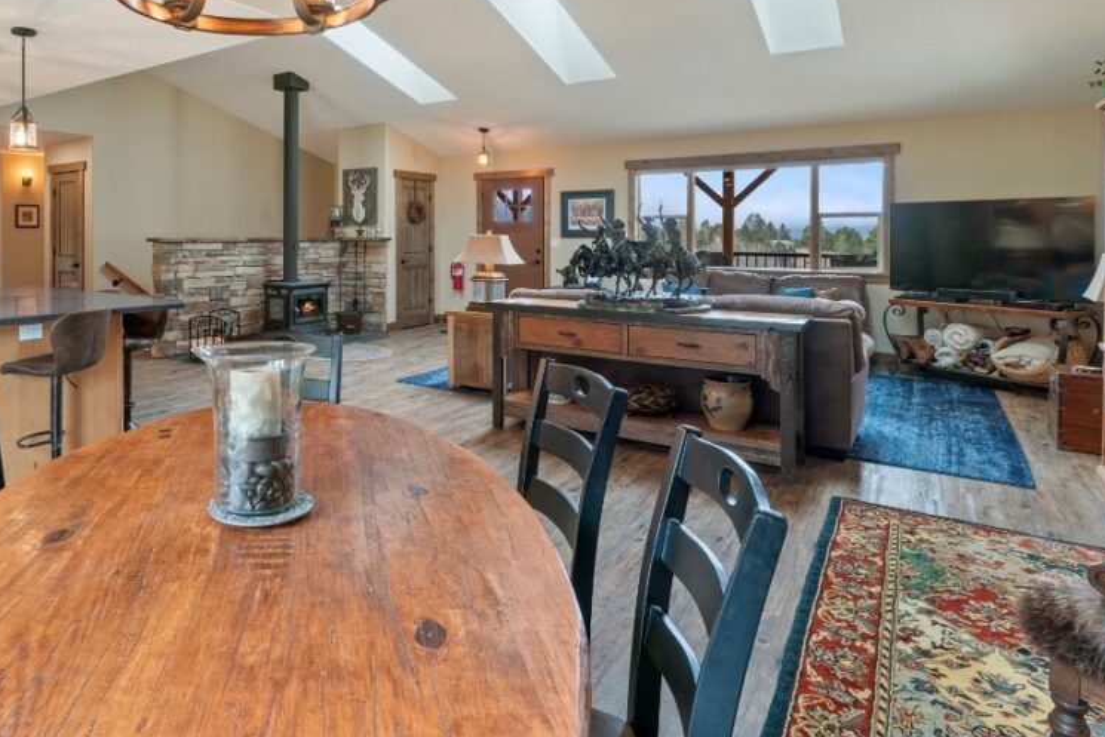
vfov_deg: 56.5
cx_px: 366
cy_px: 272
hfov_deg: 76.0
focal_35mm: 22
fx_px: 675
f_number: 8
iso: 800
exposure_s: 1/3
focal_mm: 16
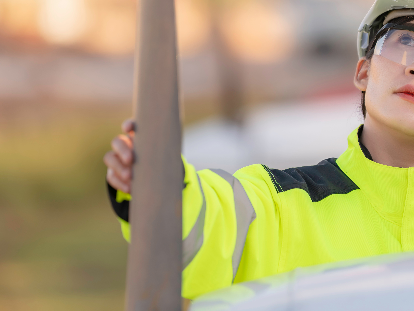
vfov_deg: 4.5
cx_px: 271
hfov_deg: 6.0
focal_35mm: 330
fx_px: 3947
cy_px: 65
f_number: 2.8
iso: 100
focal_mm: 190
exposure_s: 1/320
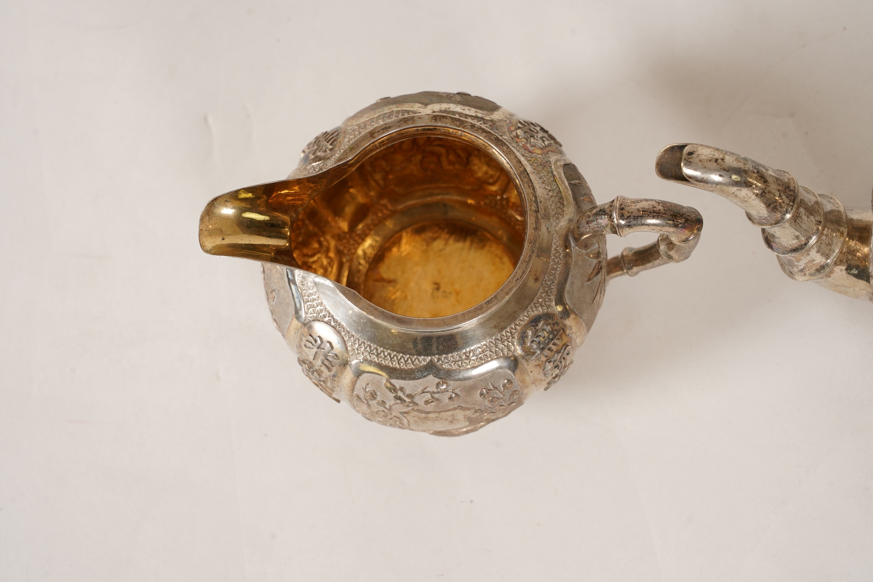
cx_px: 436
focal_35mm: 105
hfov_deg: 19.5
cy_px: 291
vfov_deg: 13.0
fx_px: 2546
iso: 500
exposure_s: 1/125
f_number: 11
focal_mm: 105
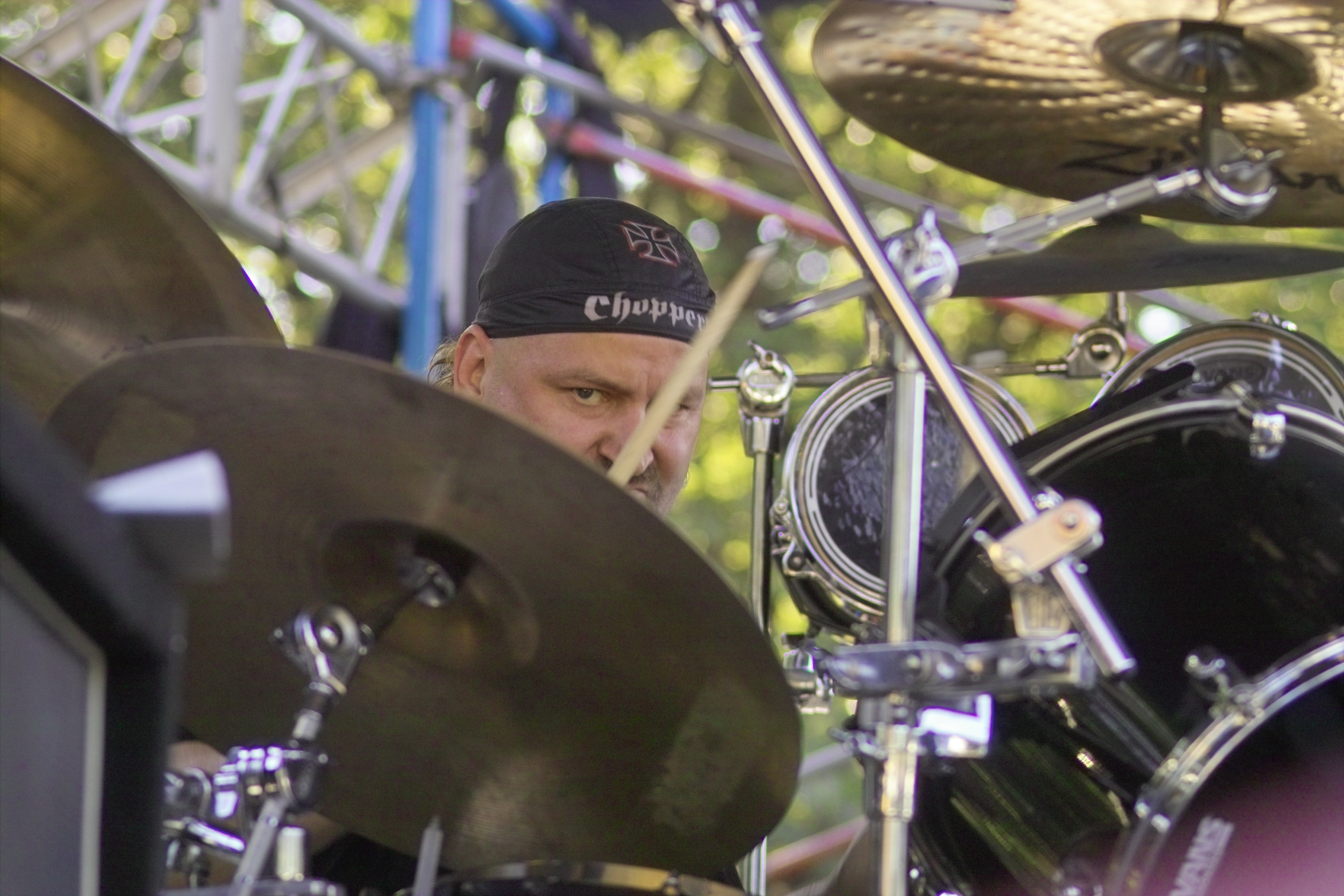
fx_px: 6682
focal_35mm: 179
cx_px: 672
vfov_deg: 7.7
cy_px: 448
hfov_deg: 11.5
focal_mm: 105
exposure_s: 1/125
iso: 200
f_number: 3.5
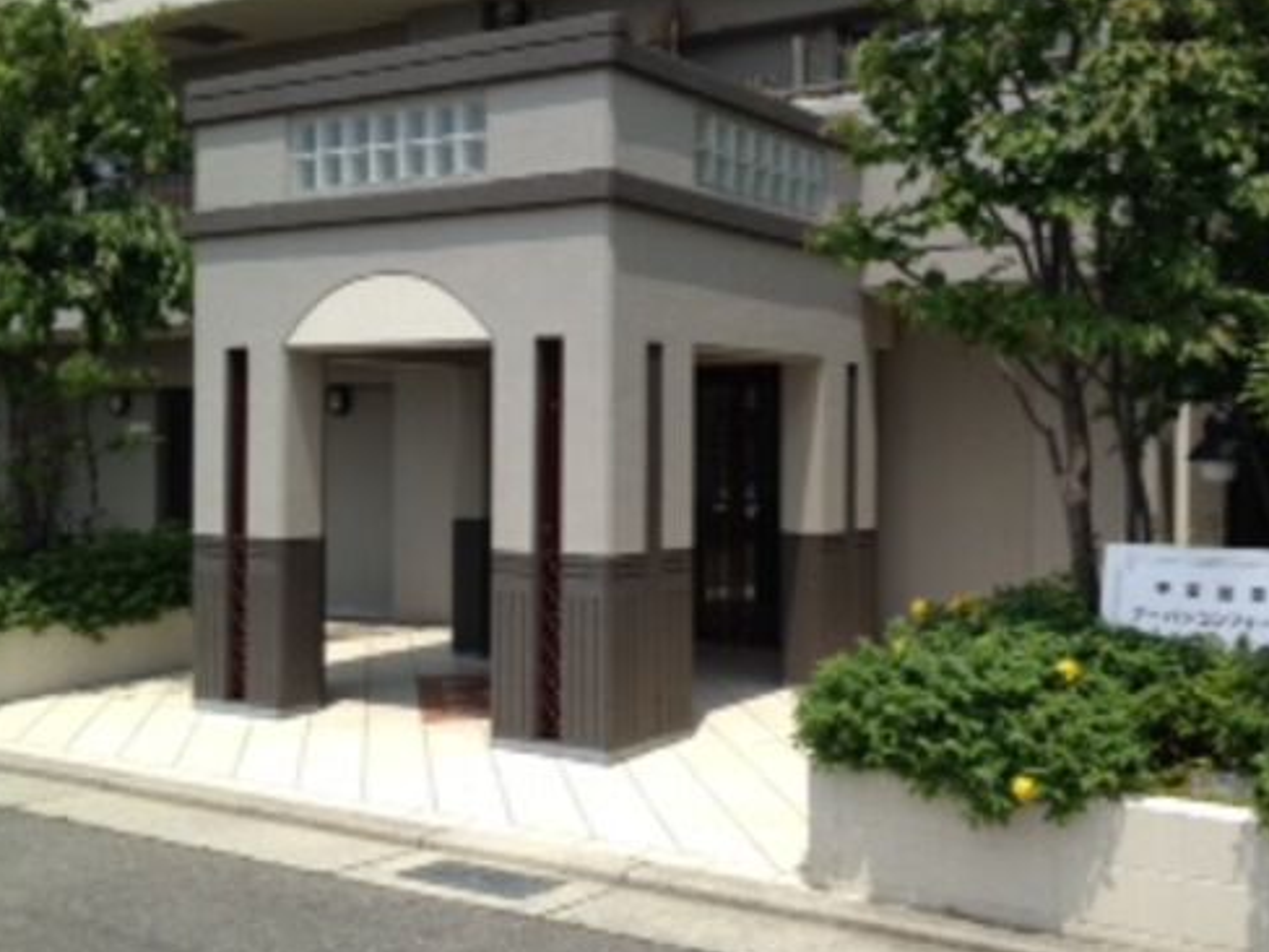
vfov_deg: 33.6
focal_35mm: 43
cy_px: 427
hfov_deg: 43.6
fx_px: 1576
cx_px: 765
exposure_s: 1/1381
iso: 50
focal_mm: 4.28
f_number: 2.4
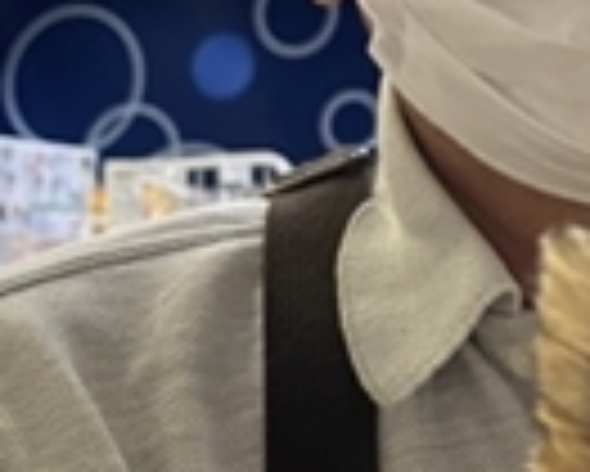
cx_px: 703
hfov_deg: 15.9
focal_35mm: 116
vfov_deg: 13.2
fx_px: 2027
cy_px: 445
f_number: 1.8
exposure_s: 1/60
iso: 160
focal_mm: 4.25
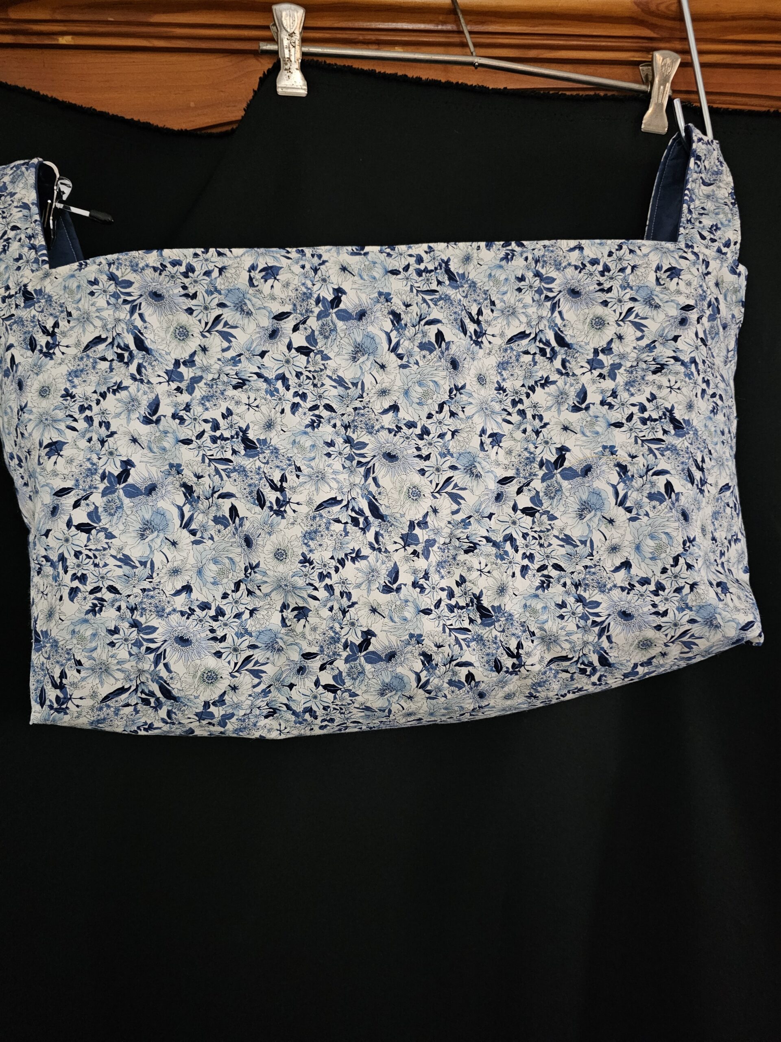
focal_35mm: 23
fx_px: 692
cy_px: 521
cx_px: 390
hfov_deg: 58.9
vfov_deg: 73.9
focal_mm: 6.3
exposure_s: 1/25
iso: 640
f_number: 1.7
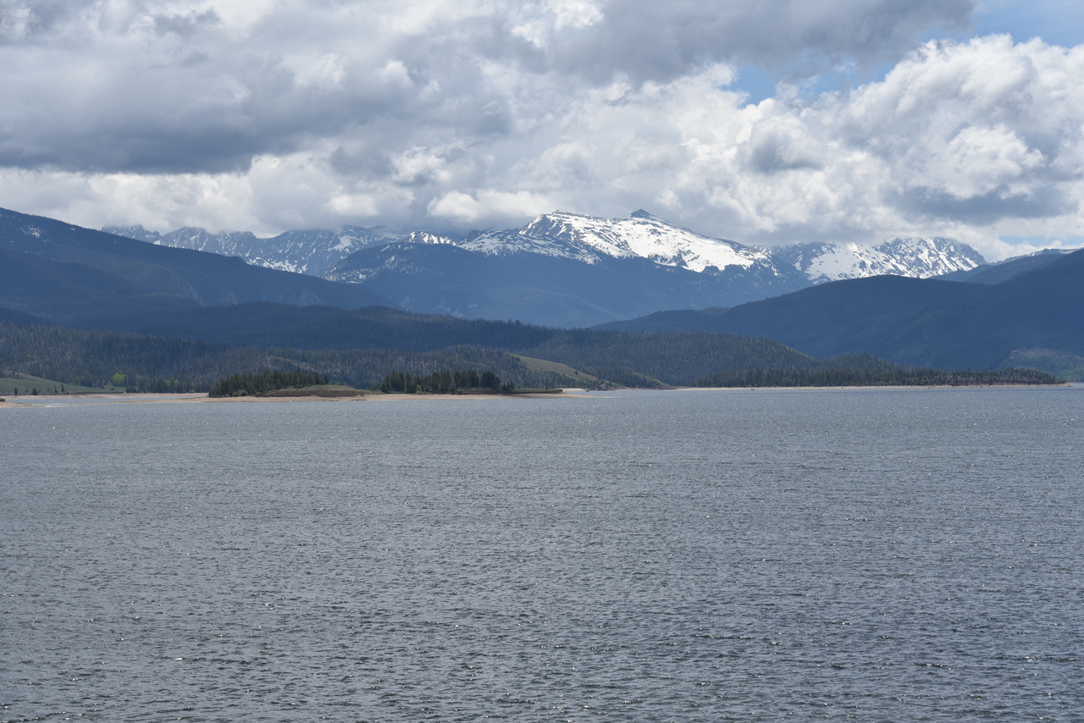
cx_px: 542
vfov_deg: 14.9
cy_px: 362
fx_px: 2771
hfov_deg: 22.1
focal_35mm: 92
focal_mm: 92
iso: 100
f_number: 10
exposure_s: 1/400
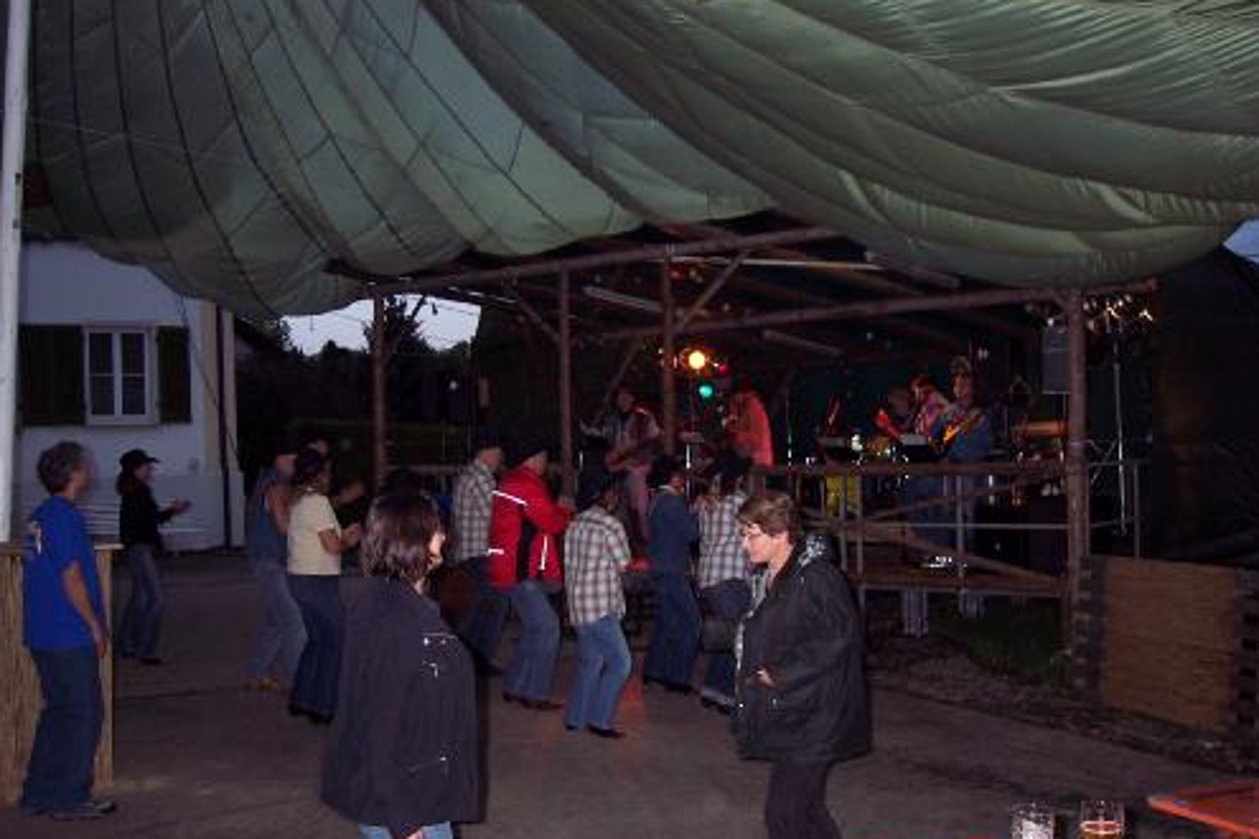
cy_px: 444
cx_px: 628
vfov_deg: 32.6
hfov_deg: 47.4
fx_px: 1434
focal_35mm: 41
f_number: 2.8
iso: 100
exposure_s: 1/60
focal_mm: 8
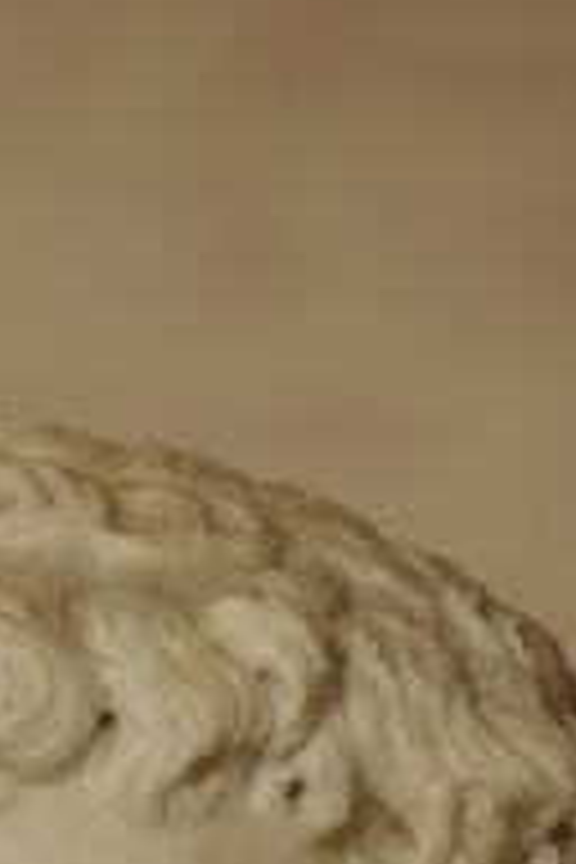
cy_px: 1382
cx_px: -38
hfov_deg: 1.3
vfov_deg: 2.0
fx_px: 24766
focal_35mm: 1032
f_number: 5.6
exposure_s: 1/50
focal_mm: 200
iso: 1000
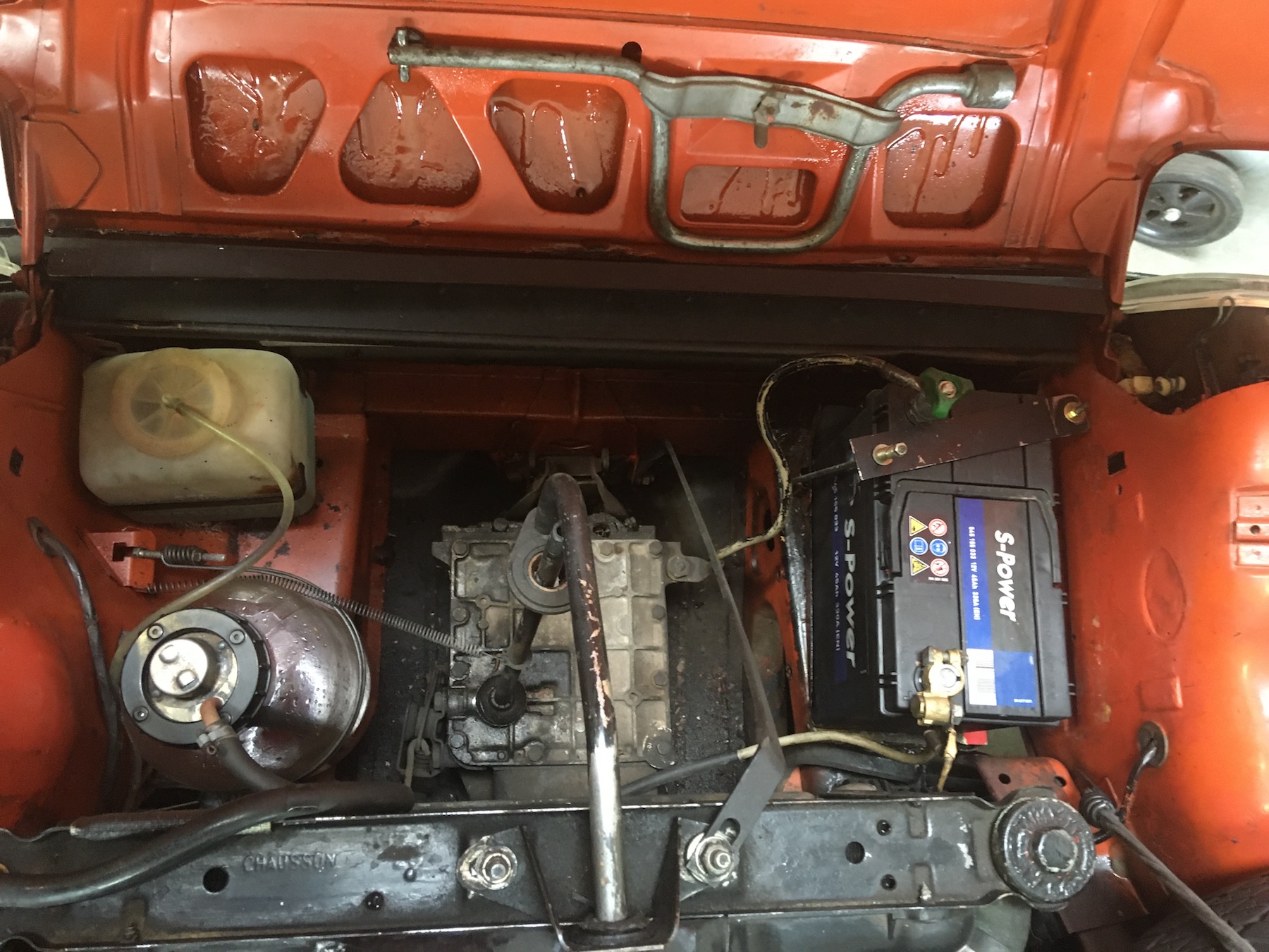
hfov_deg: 61.7
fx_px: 1063
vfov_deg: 48.2
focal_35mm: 29
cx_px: 634
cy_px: 476
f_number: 2.2
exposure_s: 1/17
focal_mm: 4.15
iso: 400
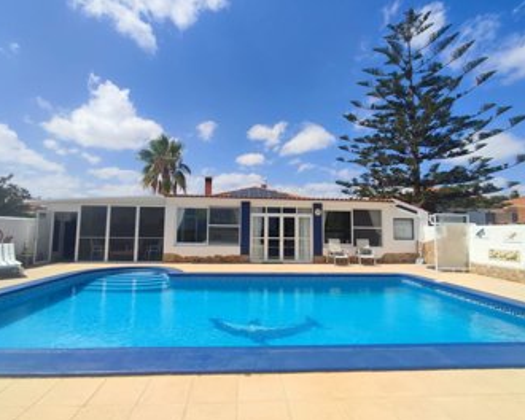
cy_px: 212
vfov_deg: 77.0
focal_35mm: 17
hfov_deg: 89.6
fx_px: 264
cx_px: 252
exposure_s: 1/1882
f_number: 2.2
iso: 50
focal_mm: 1.65
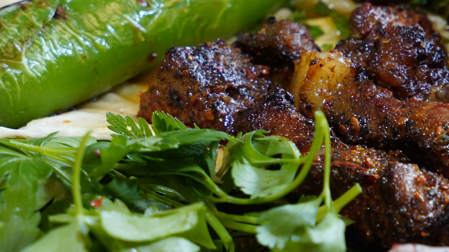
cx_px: 642
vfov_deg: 4.8
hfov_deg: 8.3
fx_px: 3024
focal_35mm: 254
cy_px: 107
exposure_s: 1/60
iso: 400
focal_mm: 70
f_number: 6.3
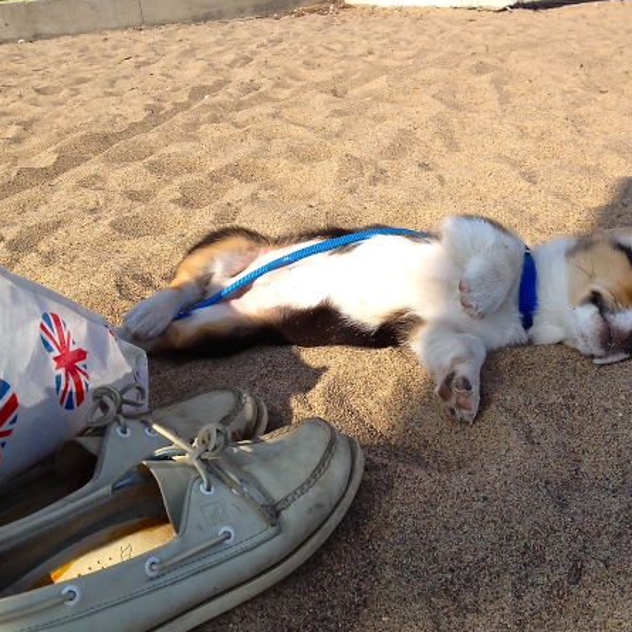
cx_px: 357
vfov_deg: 40.0
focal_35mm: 42
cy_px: 317
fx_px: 868
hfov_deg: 40.0
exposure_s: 1/1314
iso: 50
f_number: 2.4
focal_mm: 4.28
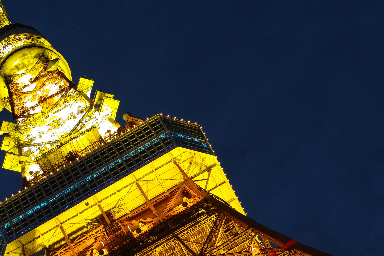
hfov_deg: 19.4
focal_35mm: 105
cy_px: 249
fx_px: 1120
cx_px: 241
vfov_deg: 12.9
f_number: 8
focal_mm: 30
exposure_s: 1/1.25
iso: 100
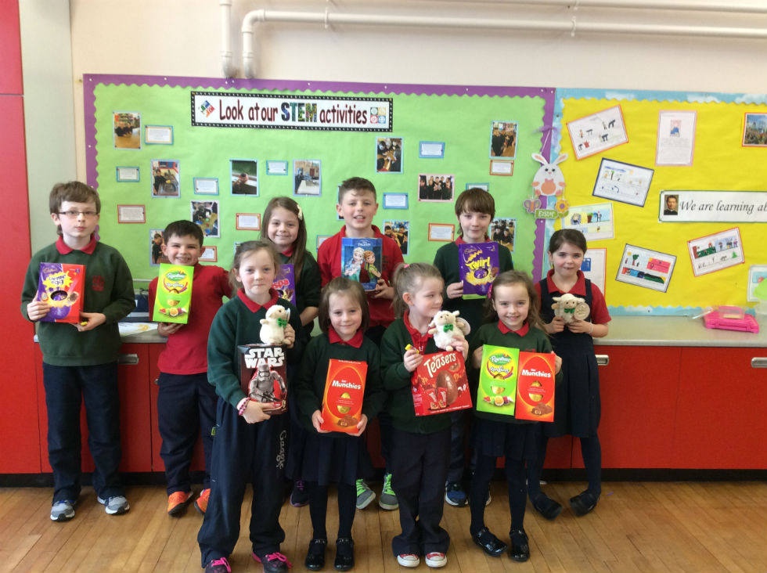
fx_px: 708
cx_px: 384
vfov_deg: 44.1
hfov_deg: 56.9
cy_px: 286
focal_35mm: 32
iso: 80
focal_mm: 3.3
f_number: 2.4
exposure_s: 1/25
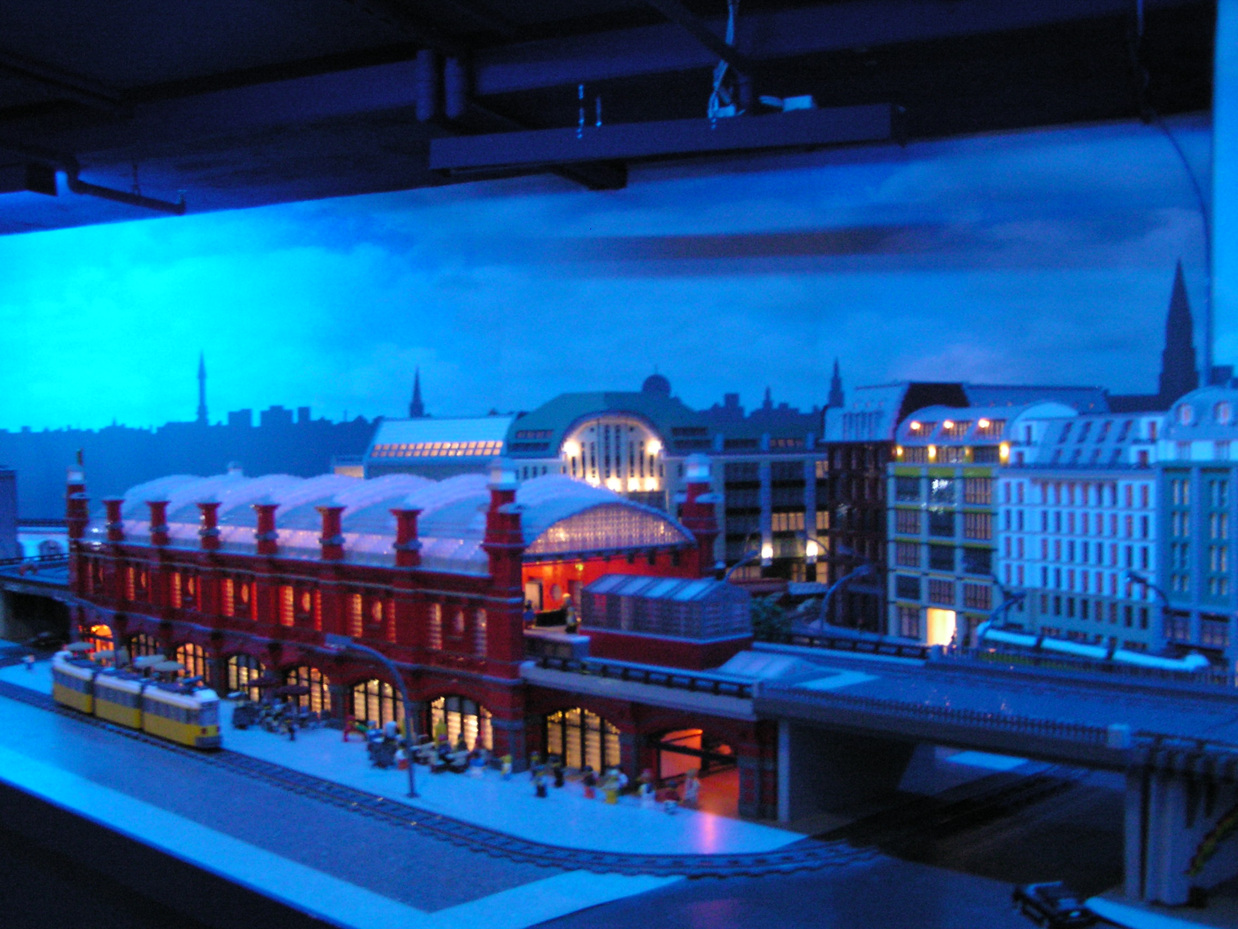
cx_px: 619
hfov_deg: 49.0
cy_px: 464
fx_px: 1359
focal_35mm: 38
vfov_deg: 37.7
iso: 200
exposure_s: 2
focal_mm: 6.3
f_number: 2.8
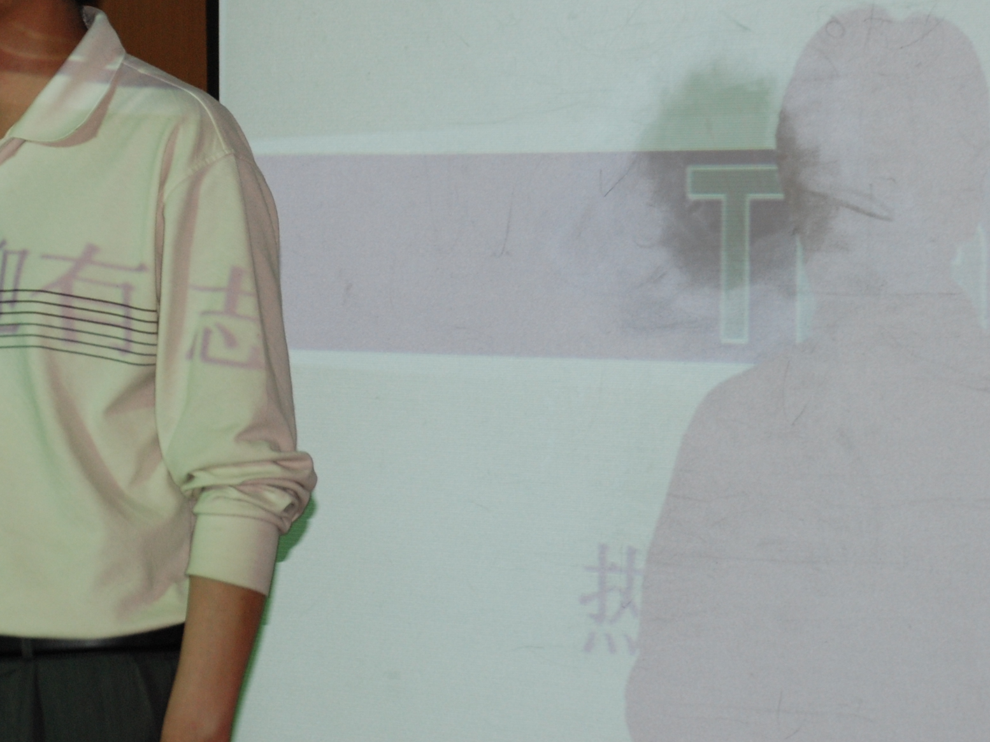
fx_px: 4775
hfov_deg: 11.8
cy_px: 145
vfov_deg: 8.9
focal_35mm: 167
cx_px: 216
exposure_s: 1/60
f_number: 5.3
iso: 400
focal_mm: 62
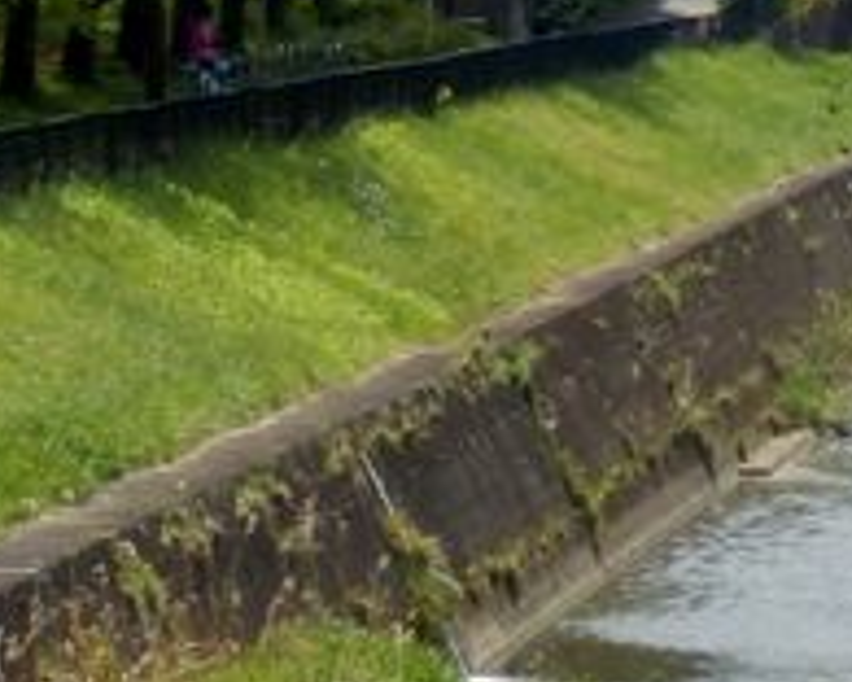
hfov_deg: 3.5
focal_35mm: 552
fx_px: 13919
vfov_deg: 2.8
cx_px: 878
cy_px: 271
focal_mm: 24.4
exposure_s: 1/200
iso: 80
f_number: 5.8
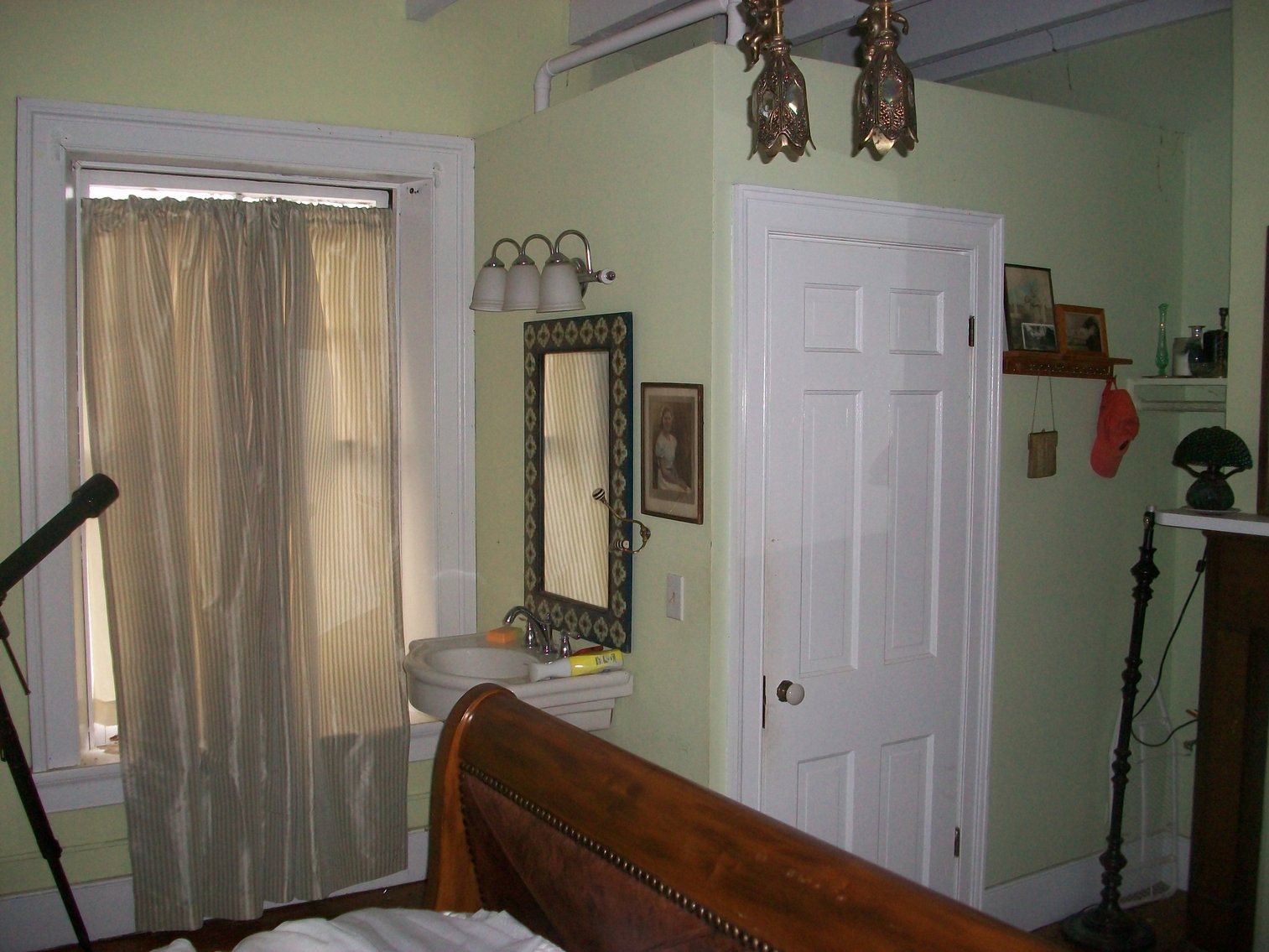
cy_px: 476
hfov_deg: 54.0
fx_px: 1247
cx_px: 634
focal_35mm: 34
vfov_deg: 41.8
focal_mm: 5.7
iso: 120
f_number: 2.8
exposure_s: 1/60
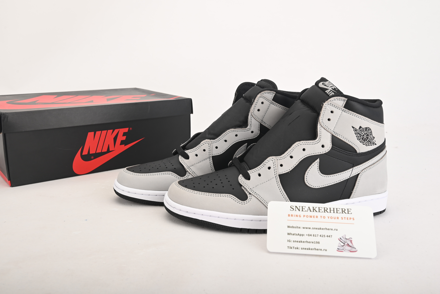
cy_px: 147
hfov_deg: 55.8
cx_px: 220
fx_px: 416
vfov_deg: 38.9
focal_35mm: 34
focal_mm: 34
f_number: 11
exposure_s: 1/200
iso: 100
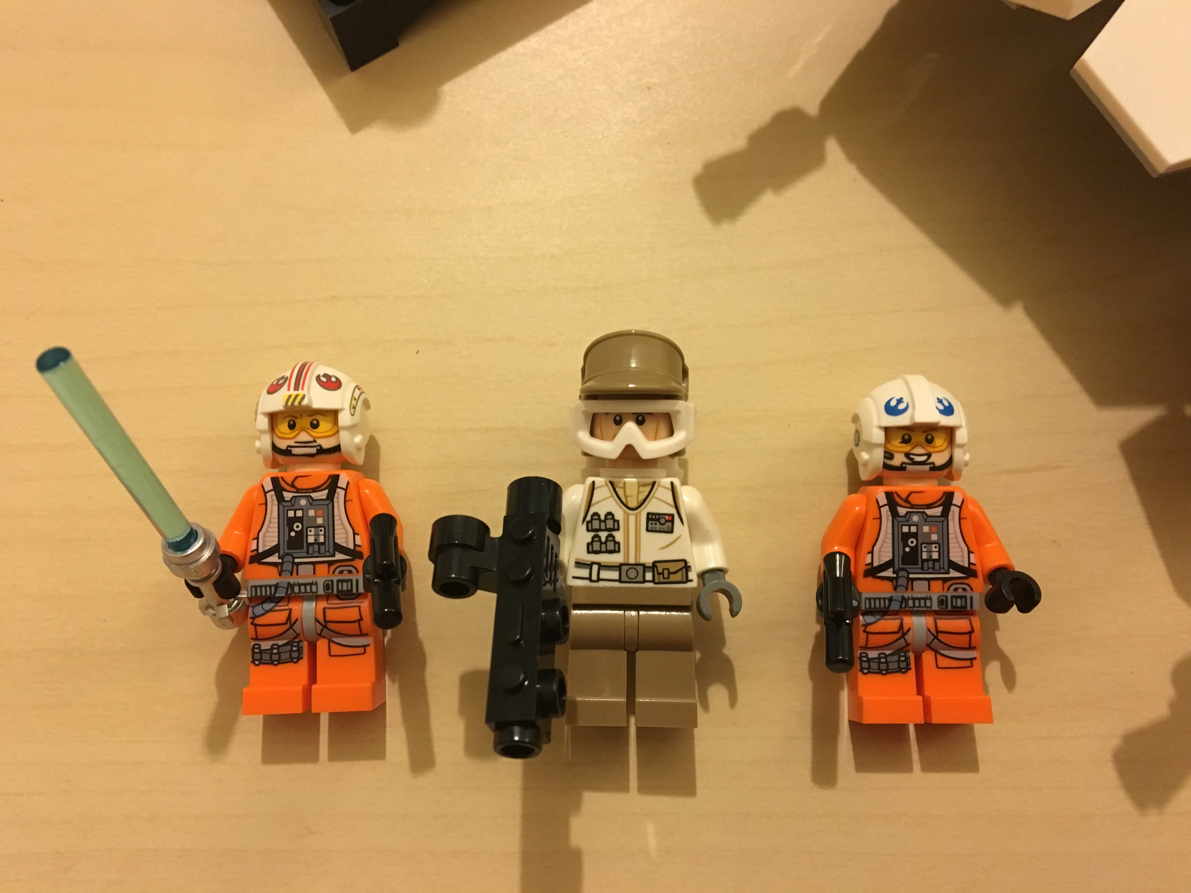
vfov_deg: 48.2
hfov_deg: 61.7
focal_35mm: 29
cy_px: 446
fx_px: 998
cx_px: 596
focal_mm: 4.15
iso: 200
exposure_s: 1/20
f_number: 2.2
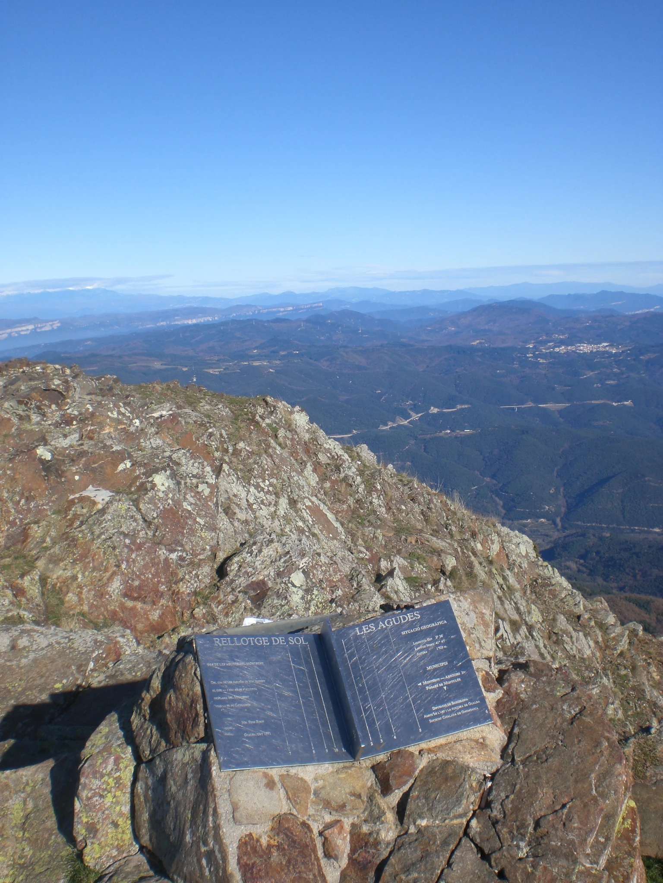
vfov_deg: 49.0
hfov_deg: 37.7
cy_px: 442
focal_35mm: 38
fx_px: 970
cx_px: 332
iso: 50
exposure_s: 1/640
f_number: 4.4
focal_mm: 6.3
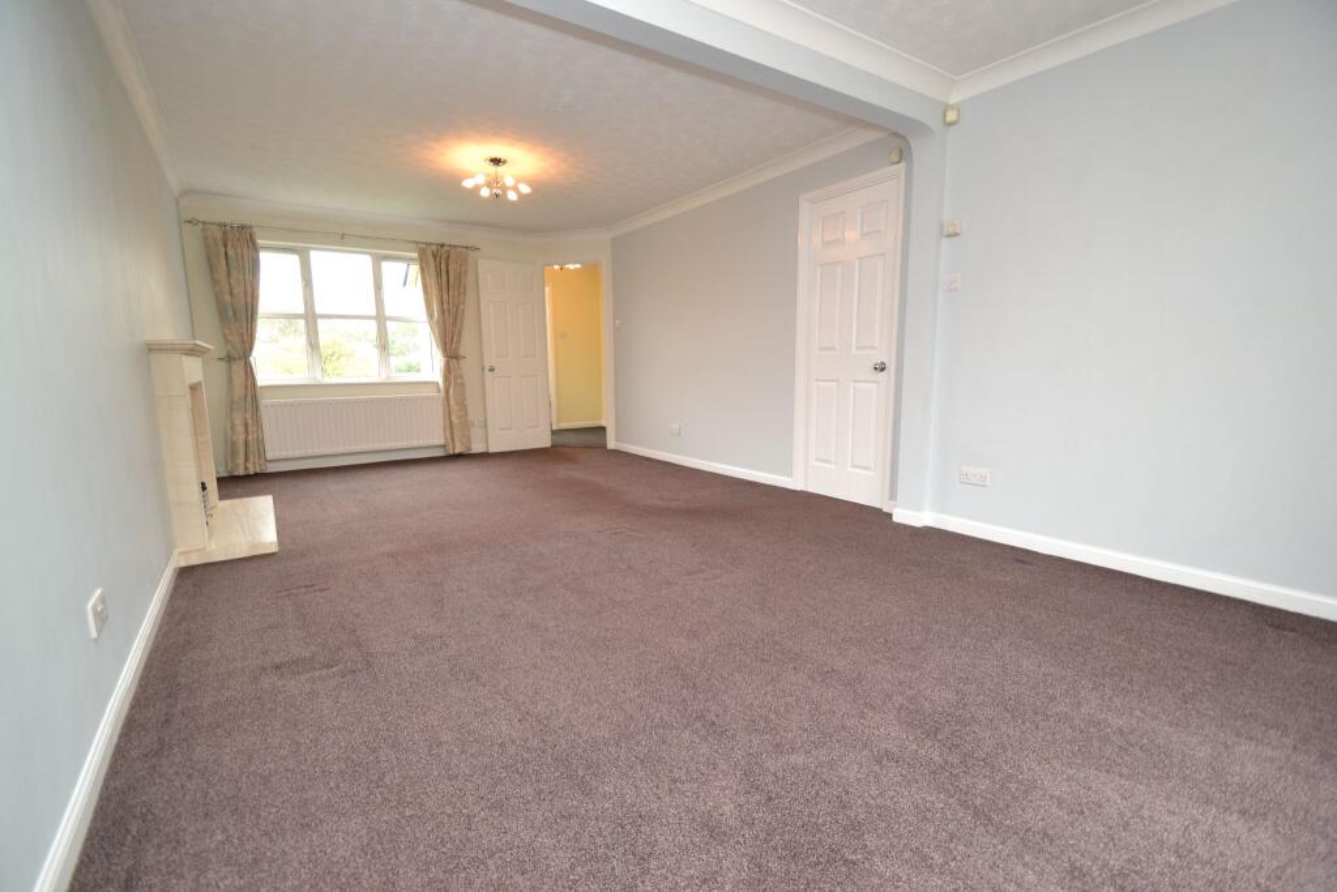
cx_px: 668
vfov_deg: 77.3
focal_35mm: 15
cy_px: 446
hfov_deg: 100.4
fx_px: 557
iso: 640
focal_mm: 10
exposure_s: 1/60
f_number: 3.5
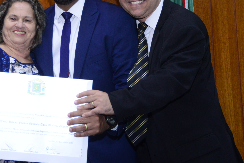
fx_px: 644
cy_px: 54
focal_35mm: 95
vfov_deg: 14.4
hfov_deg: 21.2
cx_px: 45
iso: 2500
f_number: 5
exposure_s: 1/125
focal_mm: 55
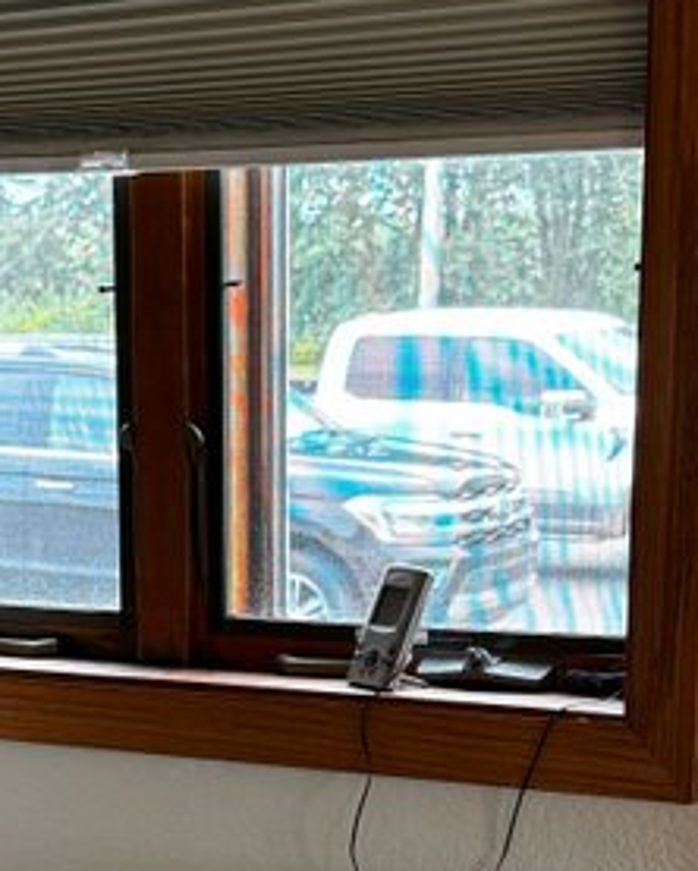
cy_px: 882
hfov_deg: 15.8
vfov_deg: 19.3
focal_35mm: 96
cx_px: 49
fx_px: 2476
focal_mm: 6.76
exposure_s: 1/120
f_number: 1.78
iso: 200
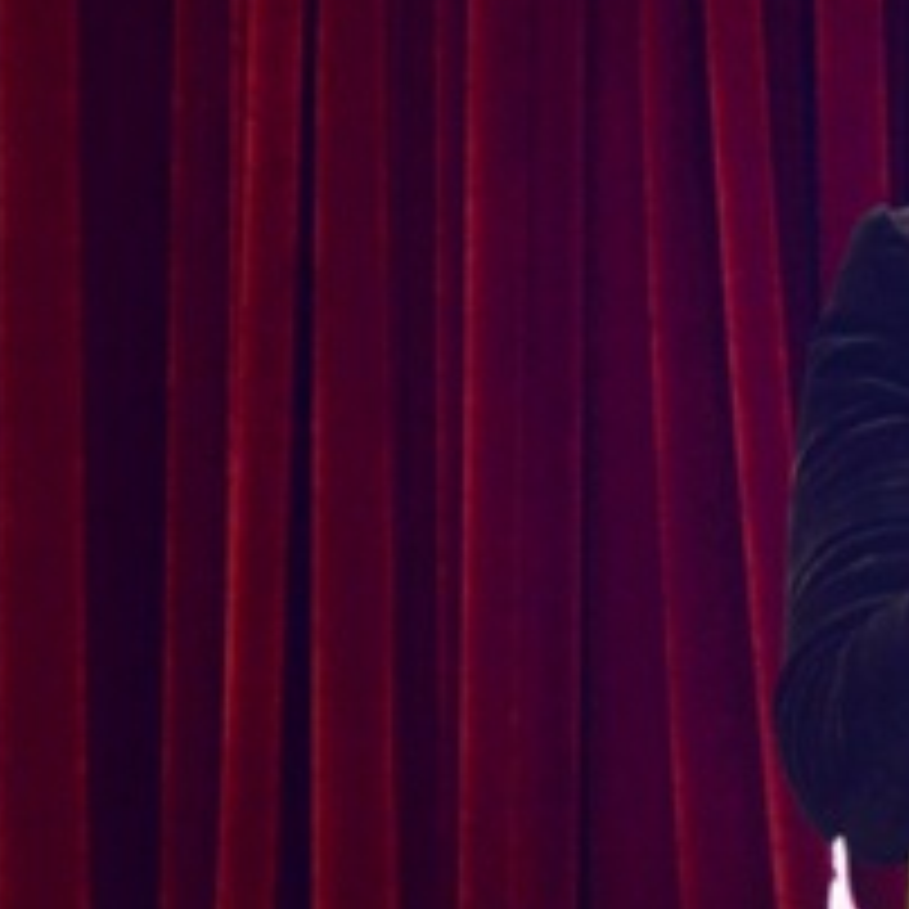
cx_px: 1282
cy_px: 202
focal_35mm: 352
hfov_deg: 4.9
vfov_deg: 5.0
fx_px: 10458
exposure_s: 1/100
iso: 1250
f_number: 5.3
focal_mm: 70
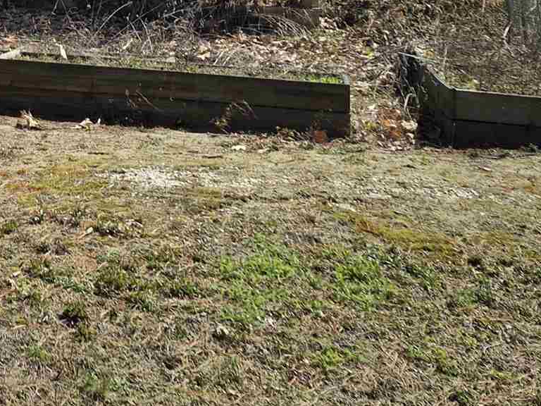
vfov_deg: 14.6
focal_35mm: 92
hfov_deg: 20.0
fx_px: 1438
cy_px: -252
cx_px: -106
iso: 25
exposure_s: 1/1040
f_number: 1.8
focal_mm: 5.4
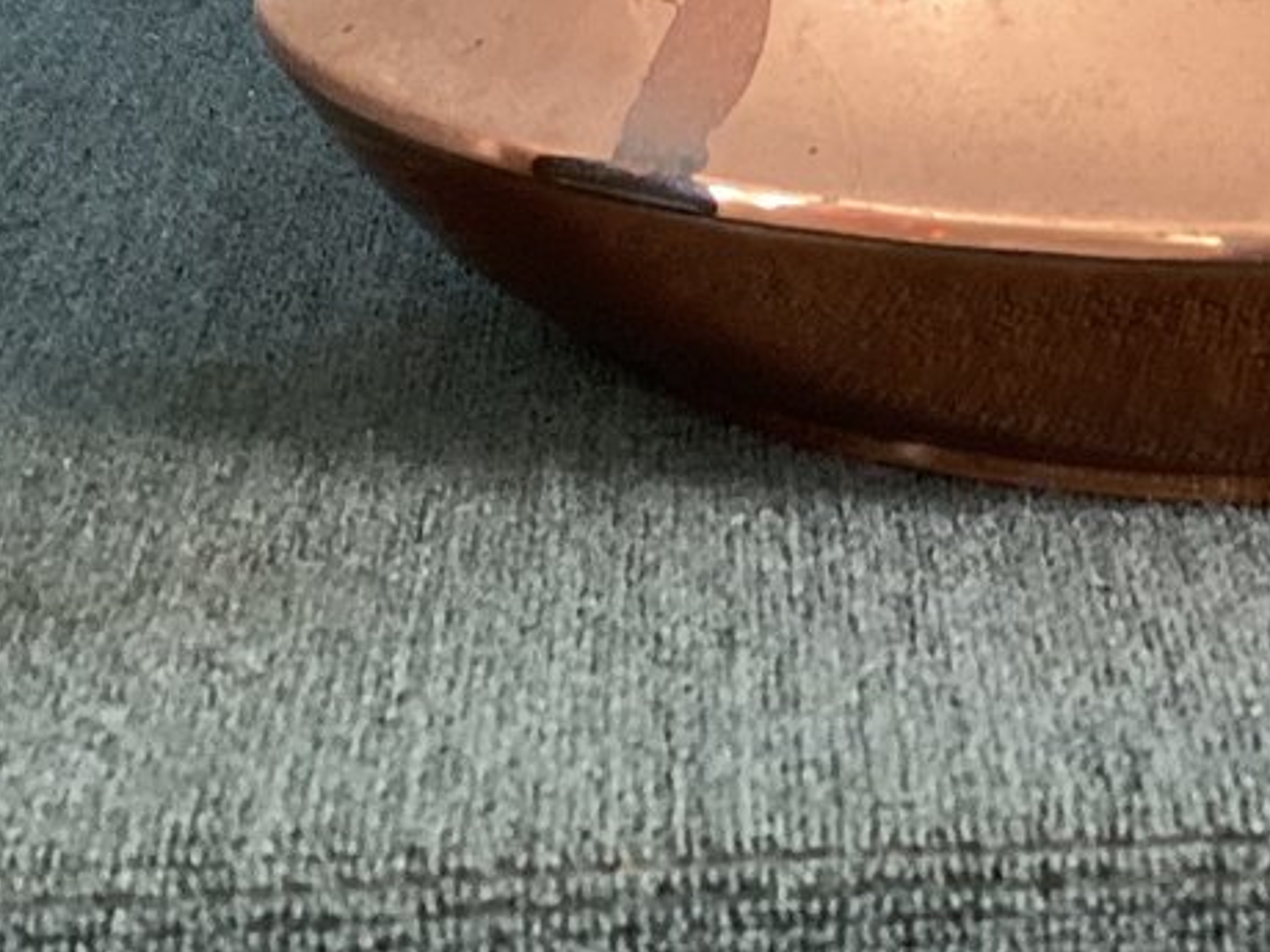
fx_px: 3742
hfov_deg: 19.2
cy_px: -473
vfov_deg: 13.6
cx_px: 810
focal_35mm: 102
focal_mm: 3.3
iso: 250
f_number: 2.4
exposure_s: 1/60
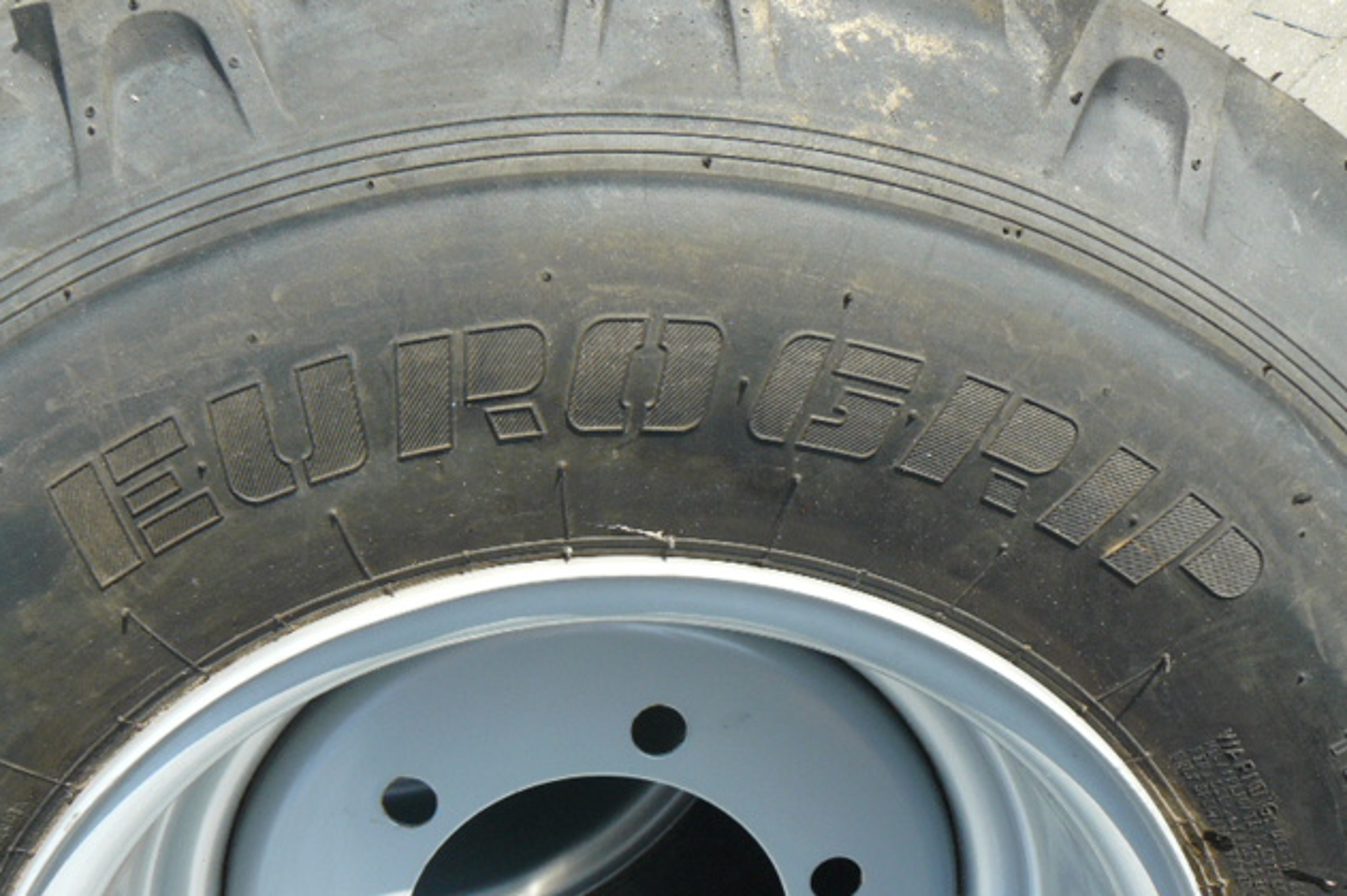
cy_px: 486
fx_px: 1421
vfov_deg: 35.0
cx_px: 675
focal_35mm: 38
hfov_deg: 50.7
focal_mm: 6
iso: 100
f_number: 4.5
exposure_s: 1/200
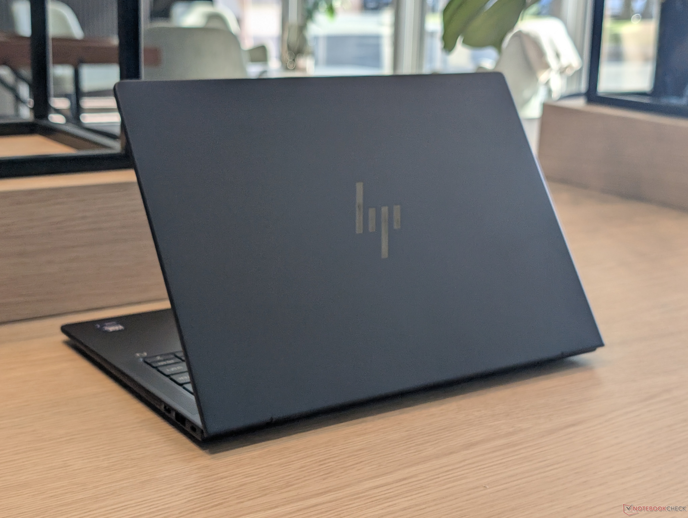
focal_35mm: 49
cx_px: 344
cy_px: 259
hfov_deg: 38.9
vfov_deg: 29.7
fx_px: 975
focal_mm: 6.9
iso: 43
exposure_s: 1/245
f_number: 1.68
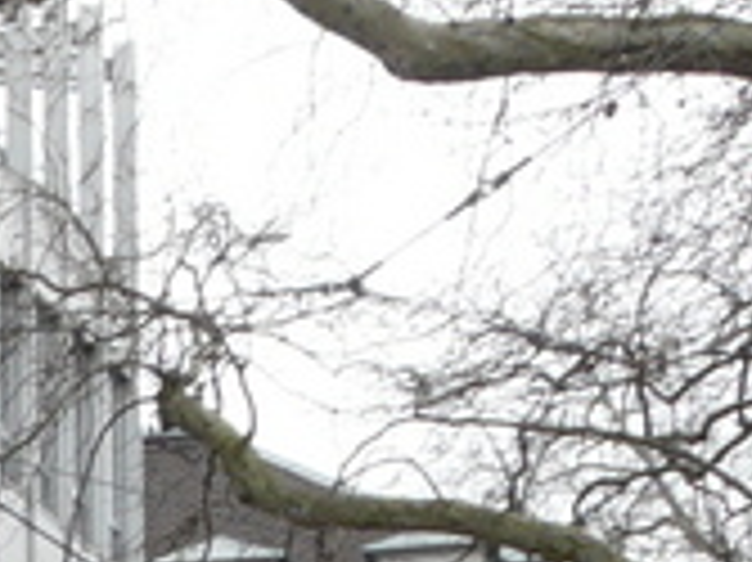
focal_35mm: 282
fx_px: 6122
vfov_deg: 5.1
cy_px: 1475
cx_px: -1337
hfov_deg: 6.5
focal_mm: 7.7
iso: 100
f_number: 4
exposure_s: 1/160
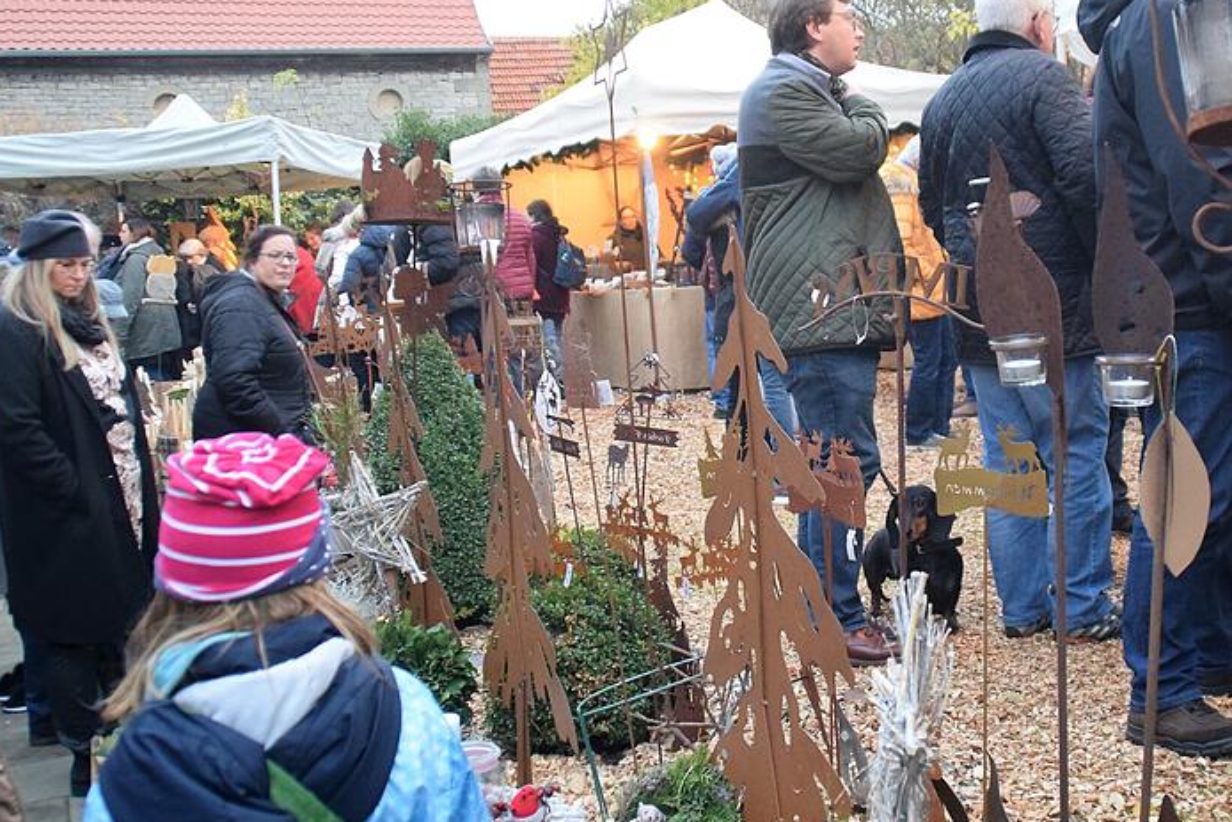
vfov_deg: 31.8
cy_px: 344
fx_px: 1438
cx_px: 857
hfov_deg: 45.4
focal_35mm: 42
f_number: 4.5
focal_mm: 18
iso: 1600
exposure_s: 1/80
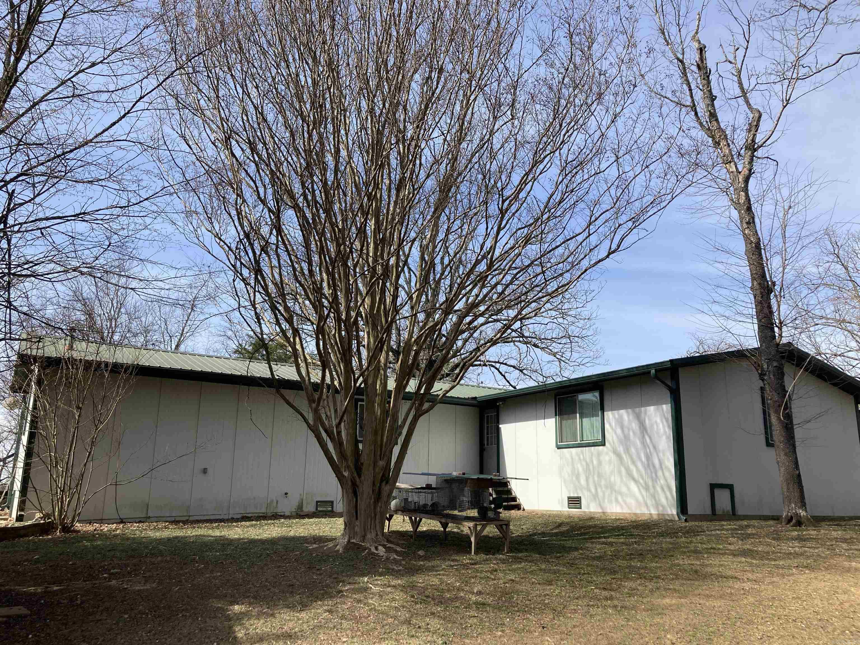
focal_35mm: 28
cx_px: 430
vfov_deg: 49.7
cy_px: 322
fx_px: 696
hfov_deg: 63.4
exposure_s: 1/1473
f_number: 1.8
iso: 20
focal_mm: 3.99
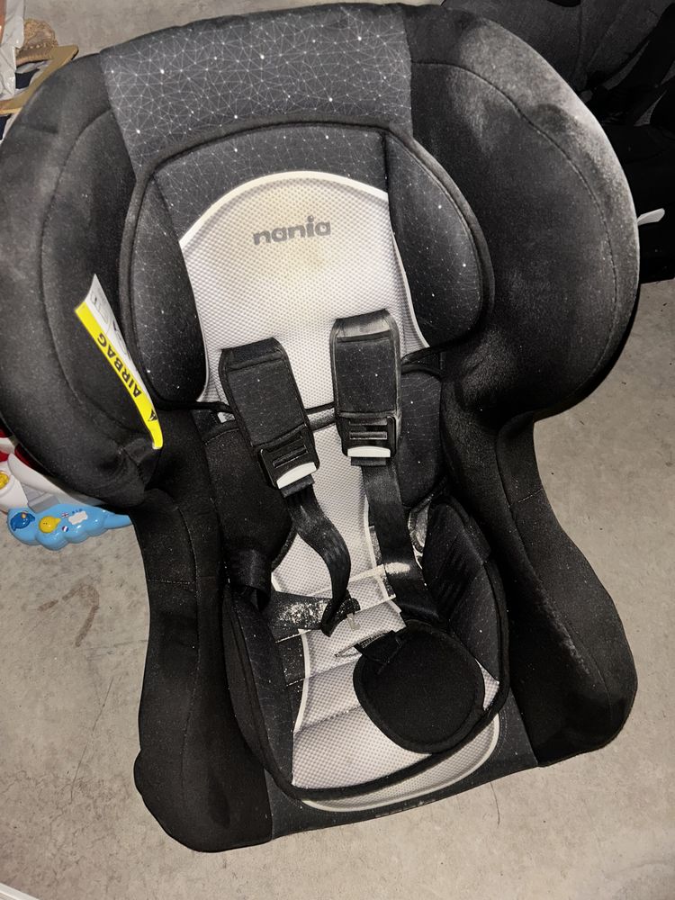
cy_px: 450
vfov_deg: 67.3
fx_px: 676
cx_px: 338
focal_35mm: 26
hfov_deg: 53.1
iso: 32
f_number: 1.5
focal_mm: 5.7
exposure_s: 1/4
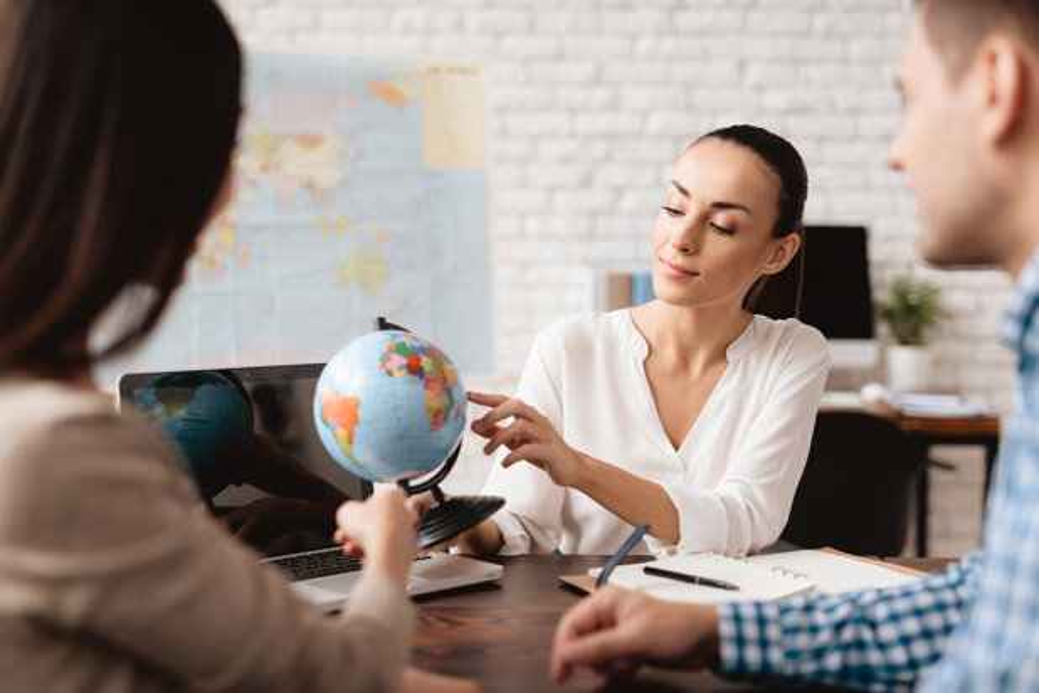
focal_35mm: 50
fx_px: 1443
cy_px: 346
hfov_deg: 39.6
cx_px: 520
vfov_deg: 27.0
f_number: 2
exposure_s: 1/100
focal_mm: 50
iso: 200
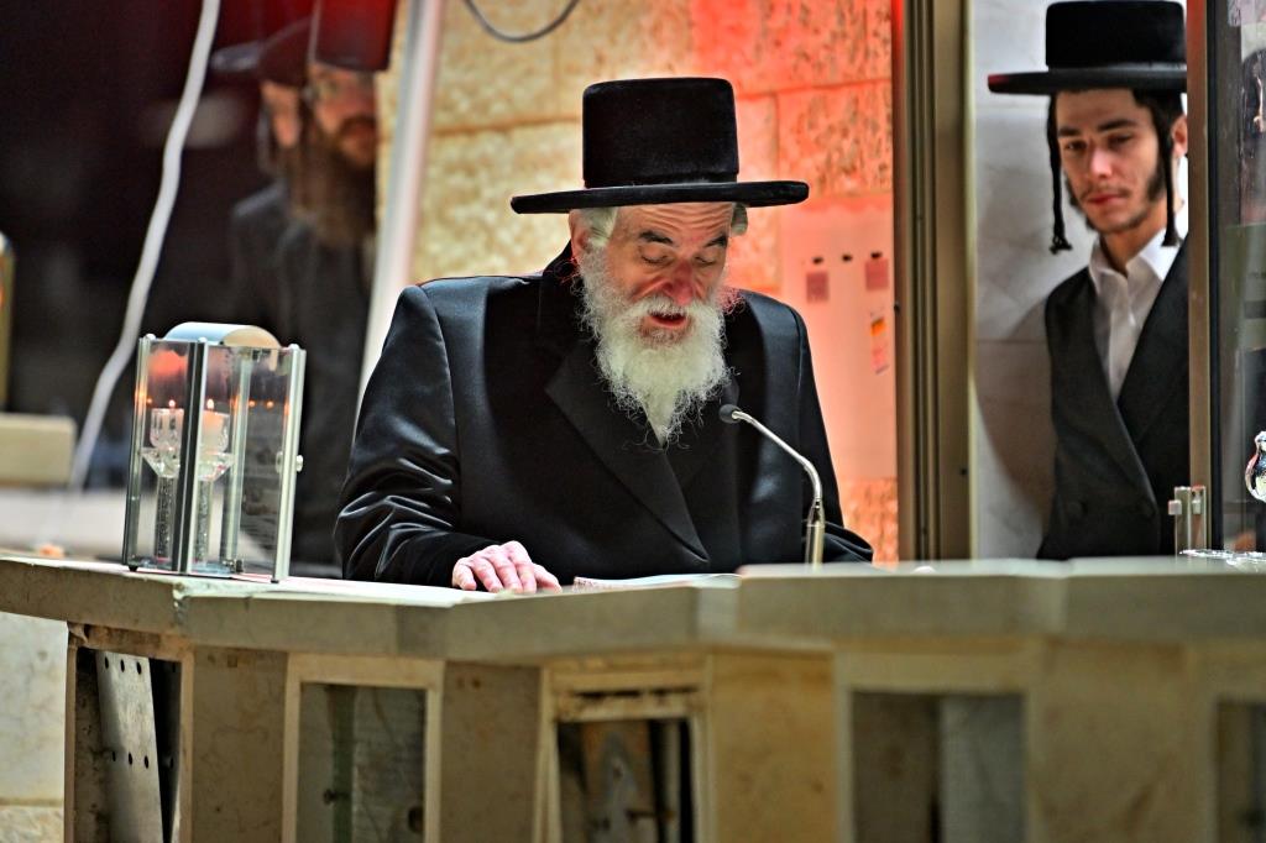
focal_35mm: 300
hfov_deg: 6.9
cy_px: 422
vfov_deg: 4.6
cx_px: 633
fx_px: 10546
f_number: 2.8
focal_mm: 200
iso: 1000
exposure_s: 1/250
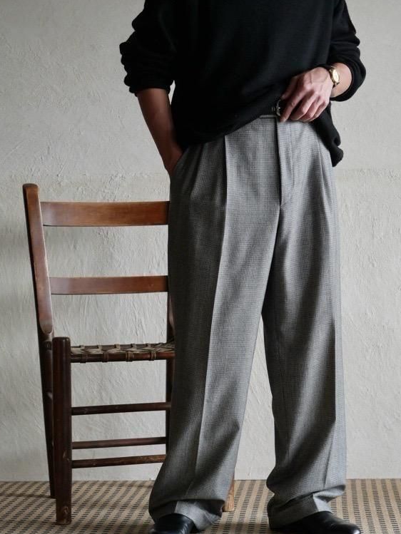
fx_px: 1266
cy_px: 286
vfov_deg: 23.8
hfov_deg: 18.0
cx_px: 223
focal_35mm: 82
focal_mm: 36
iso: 1600
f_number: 3.9
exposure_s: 1/80
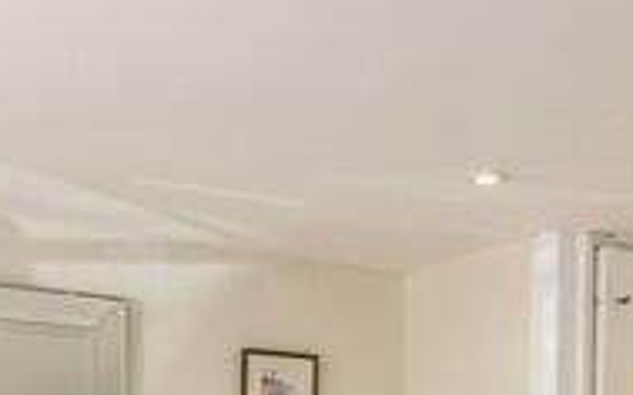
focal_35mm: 83
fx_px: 1431
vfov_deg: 13.6
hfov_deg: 24.8
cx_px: 439
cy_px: 765
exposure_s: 1/30
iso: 160
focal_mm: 9.7
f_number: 7.1
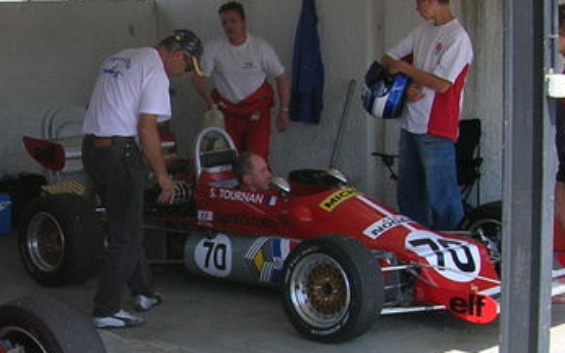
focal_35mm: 83
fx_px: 1278
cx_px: 70
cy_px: 286
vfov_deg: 15.6
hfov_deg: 24.3
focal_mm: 5.7
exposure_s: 1/154
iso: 50
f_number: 4.9
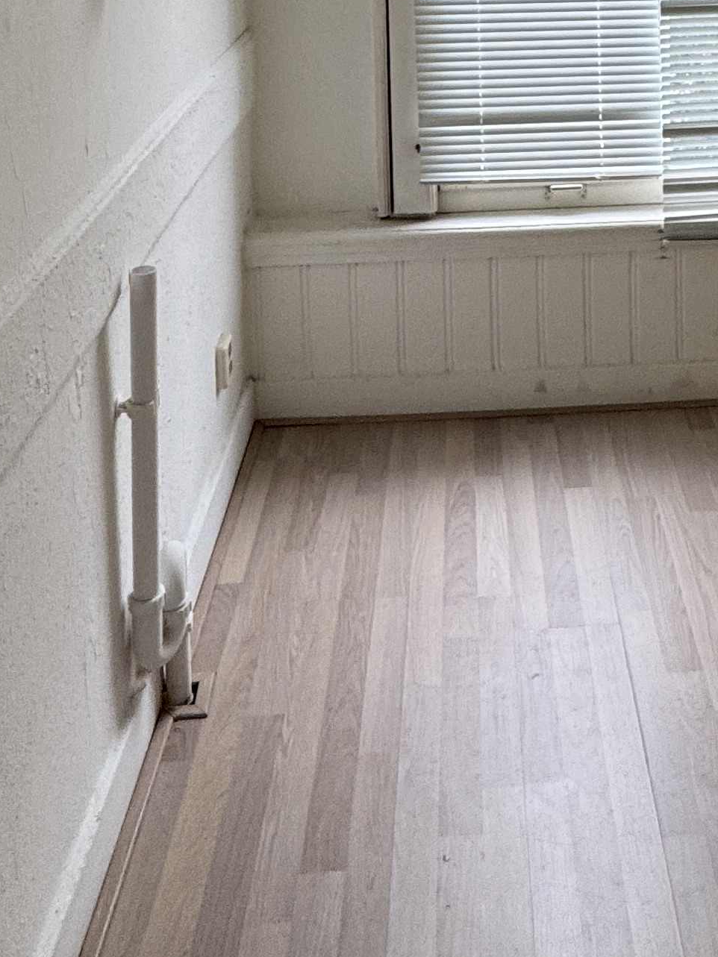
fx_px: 1217
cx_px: 557
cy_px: -119
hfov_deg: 32.1
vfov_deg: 35.9
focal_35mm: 44
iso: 100
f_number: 2.2
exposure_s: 1/99
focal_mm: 2.22
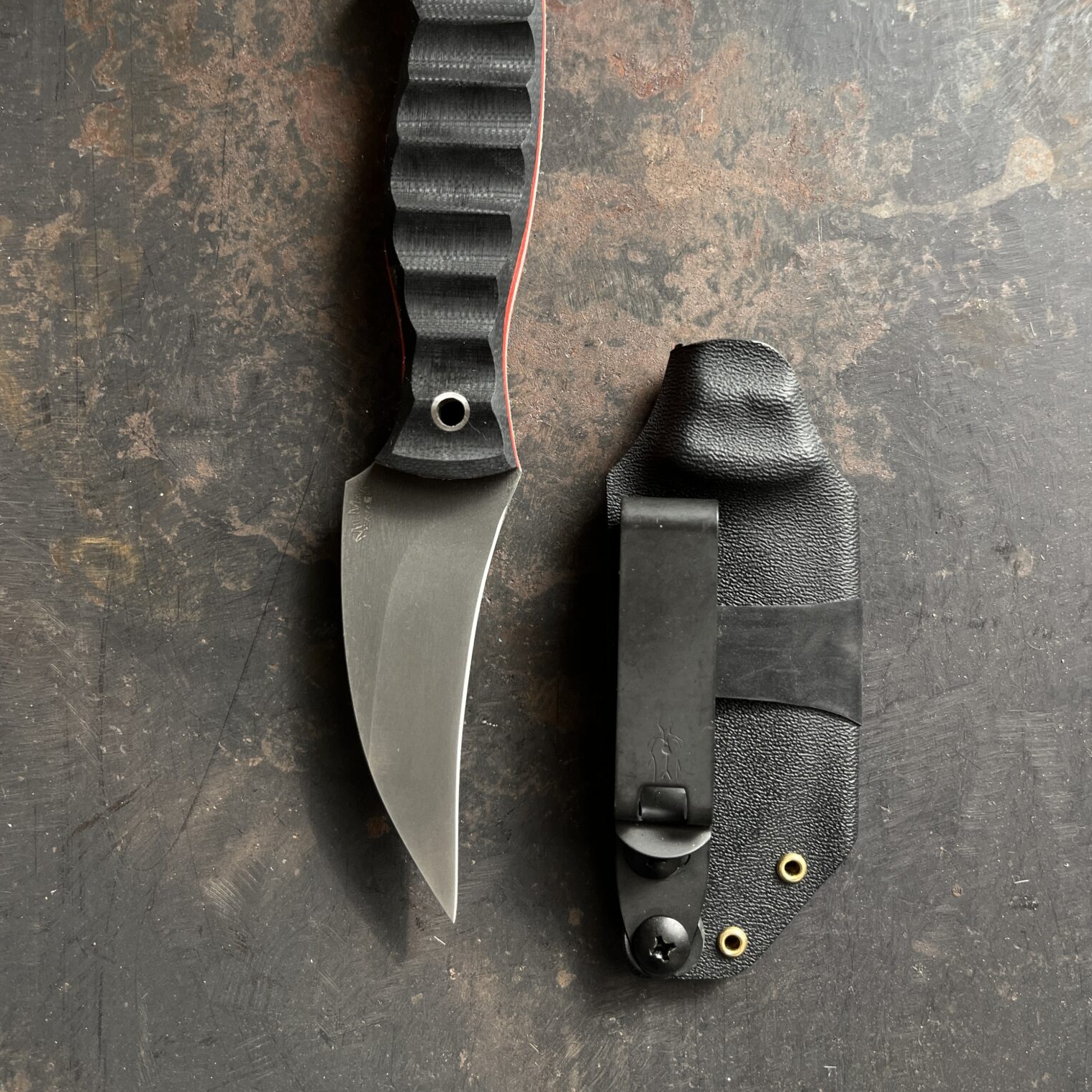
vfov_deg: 52.2
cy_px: 445
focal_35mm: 31
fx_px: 1106
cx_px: 551
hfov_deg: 52.5
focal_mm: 5.1
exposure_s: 1/120
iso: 100
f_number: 1.6
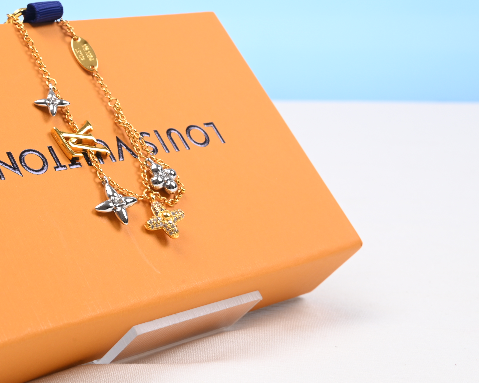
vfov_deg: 21.7
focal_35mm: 70
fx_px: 992
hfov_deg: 26.9
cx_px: 139
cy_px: 98
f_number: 16
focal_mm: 40
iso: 100
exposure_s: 1/2
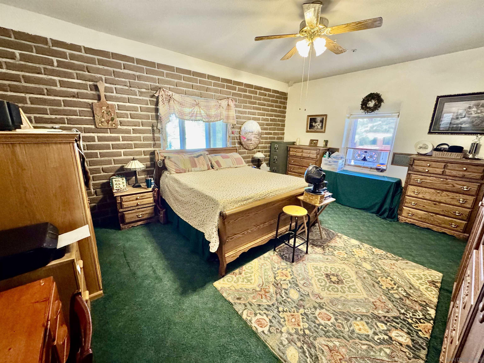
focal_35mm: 14
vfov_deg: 85.7
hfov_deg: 102.1
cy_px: 182
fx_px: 196
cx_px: 242
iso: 800
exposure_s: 1/60
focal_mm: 2.22
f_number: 2.2
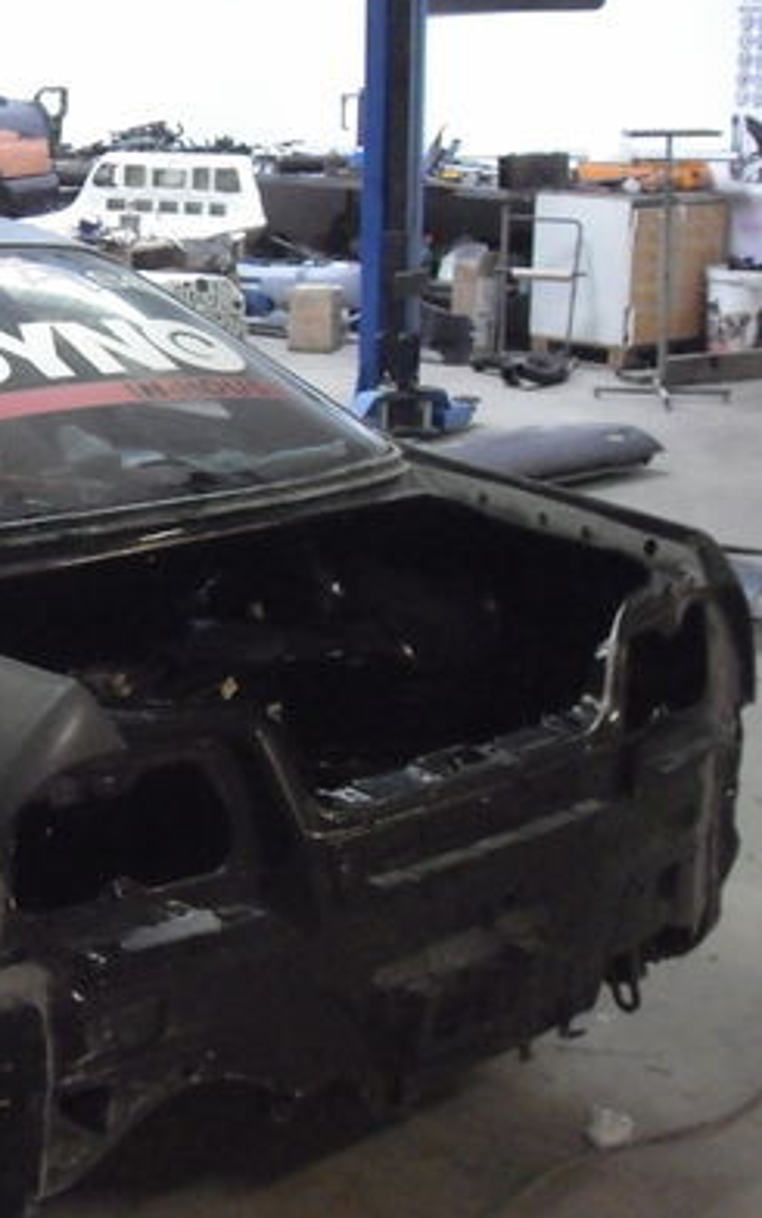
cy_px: 575
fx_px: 2127
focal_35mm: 64
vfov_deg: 32.0
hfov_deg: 19.1
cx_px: -177
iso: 800
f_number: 2.7
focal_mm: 6.2
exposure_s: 1/30
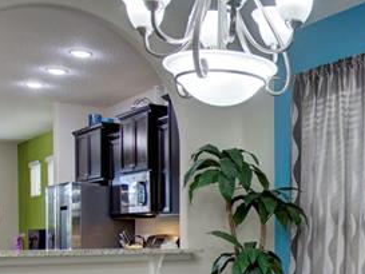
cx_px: 360
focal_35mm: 54
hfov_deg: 32.8
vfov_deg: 26.4
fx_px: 570
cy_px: 231
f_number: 4.5
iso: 400
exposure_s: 1/40
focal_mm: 10
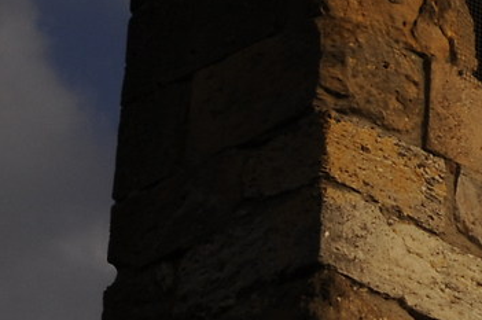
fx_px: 7862
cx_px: 1273
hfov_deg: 3.5
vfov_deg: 2.3
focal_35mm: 588
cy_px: 297
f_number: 18
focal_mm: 86
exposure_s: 1/320
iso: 320
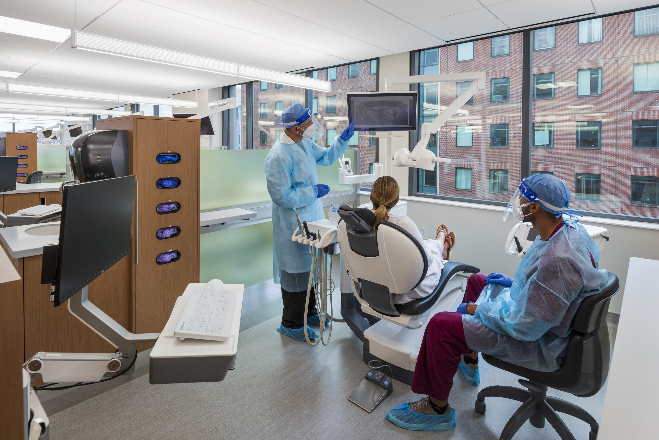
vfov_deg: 64.6
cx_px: 330
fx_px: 348
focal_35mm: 19
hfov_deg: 86.9
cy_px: 220
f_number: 9
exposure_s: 1/25
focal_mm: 19
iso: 320
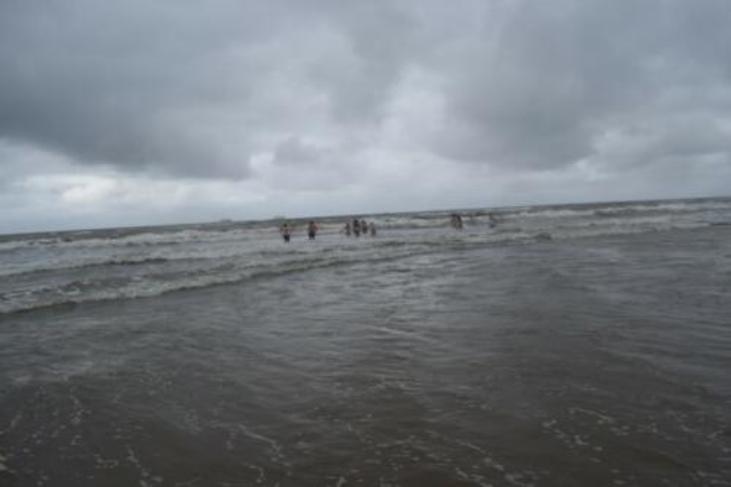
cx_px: 366
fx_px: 548
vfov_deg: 47.9
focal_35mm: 27
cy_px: 244
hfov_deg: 67.4
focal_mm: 18
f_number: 8
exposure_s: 1/250
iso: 220
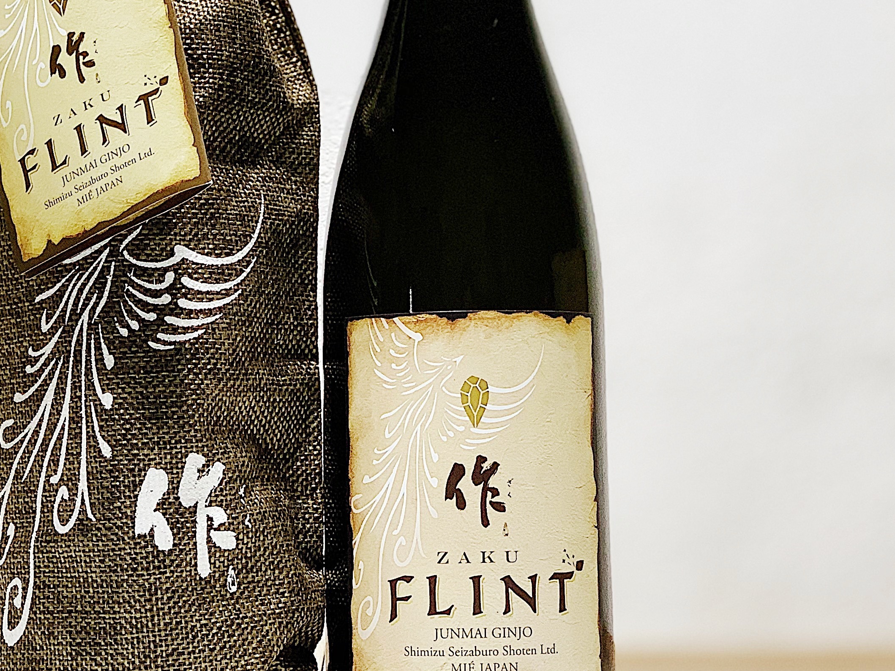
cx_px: 305
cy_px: 193
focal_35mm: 99
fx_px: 2559
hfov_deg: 19.8
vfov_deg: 14.9
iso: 100
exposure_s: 1/50
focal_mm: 6
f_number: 2.4
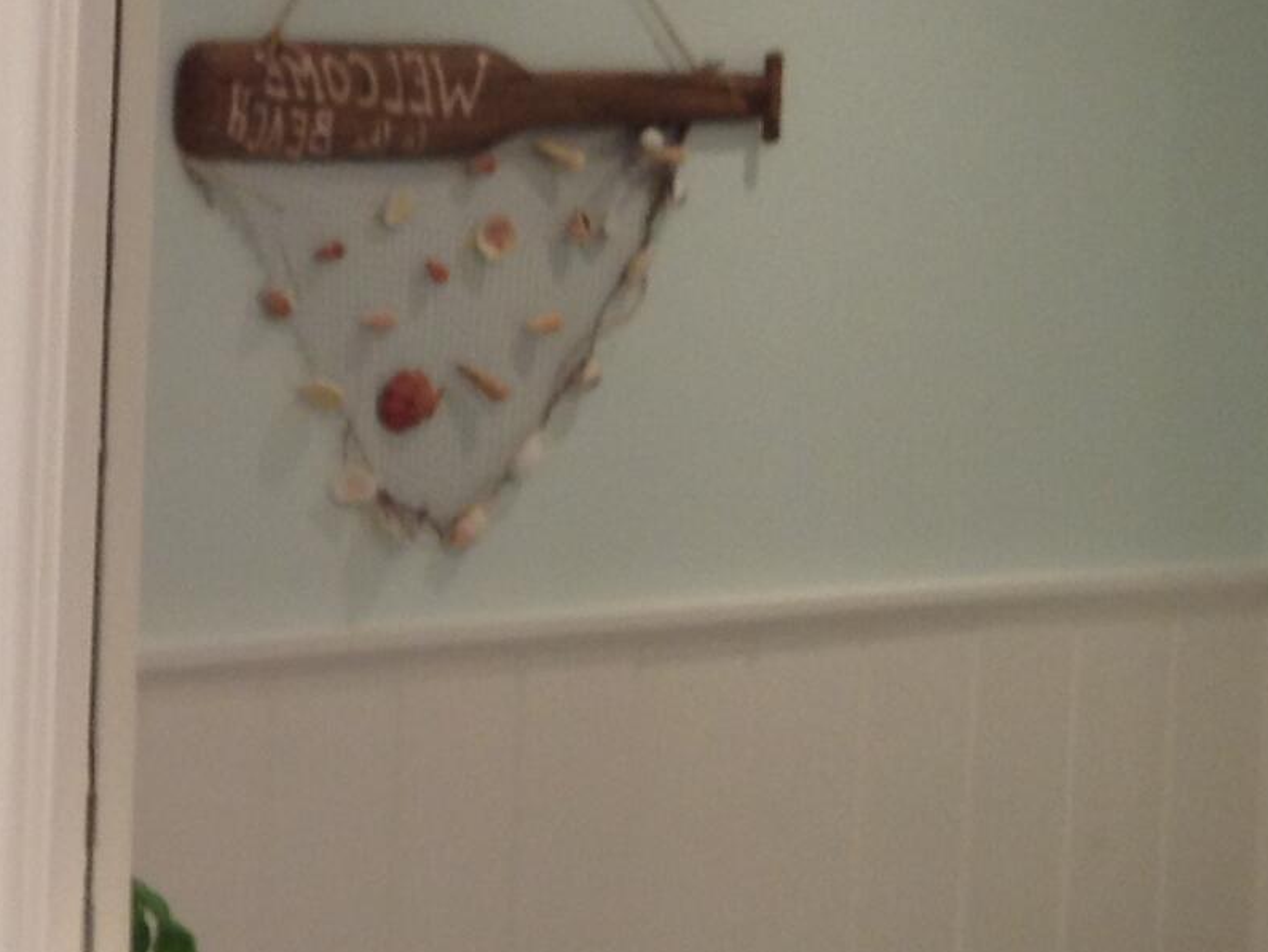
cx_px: -577
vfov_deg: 11.2
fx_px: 4837
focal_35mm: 132
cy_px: 767
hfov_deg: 14.1
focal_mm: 4.28
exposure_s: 1/24
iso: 50
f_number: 2.4
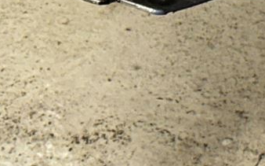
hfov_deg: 6.6
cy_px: -324
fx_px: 2224
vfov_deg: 4.1
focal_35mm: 308
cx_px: 532
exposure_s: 1/21
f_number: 1.78
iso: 64
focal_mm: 6.86
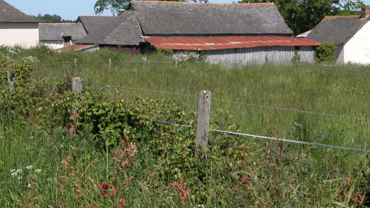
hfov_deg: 25.9
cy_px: 49
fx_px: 804
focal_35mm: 82
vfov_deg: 14.7
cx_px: 177
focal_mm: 15.7
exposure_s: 1/342
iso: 100
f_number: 6.4
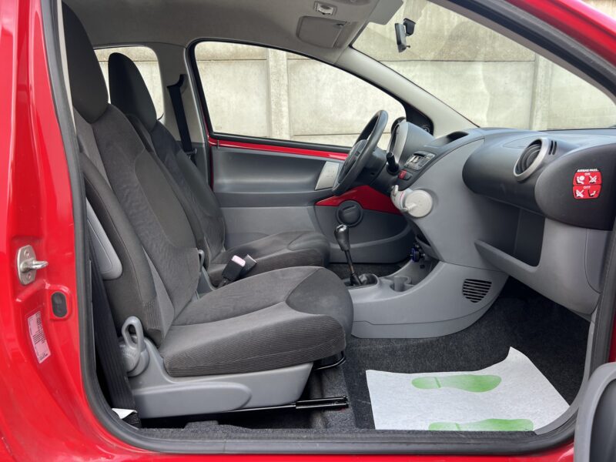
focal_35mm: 26
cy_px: 231
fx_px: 463
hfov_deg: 67.3
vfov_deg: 53.1
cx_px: 308
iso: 32
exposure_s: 1/121
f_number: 1.5
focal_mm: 5.7
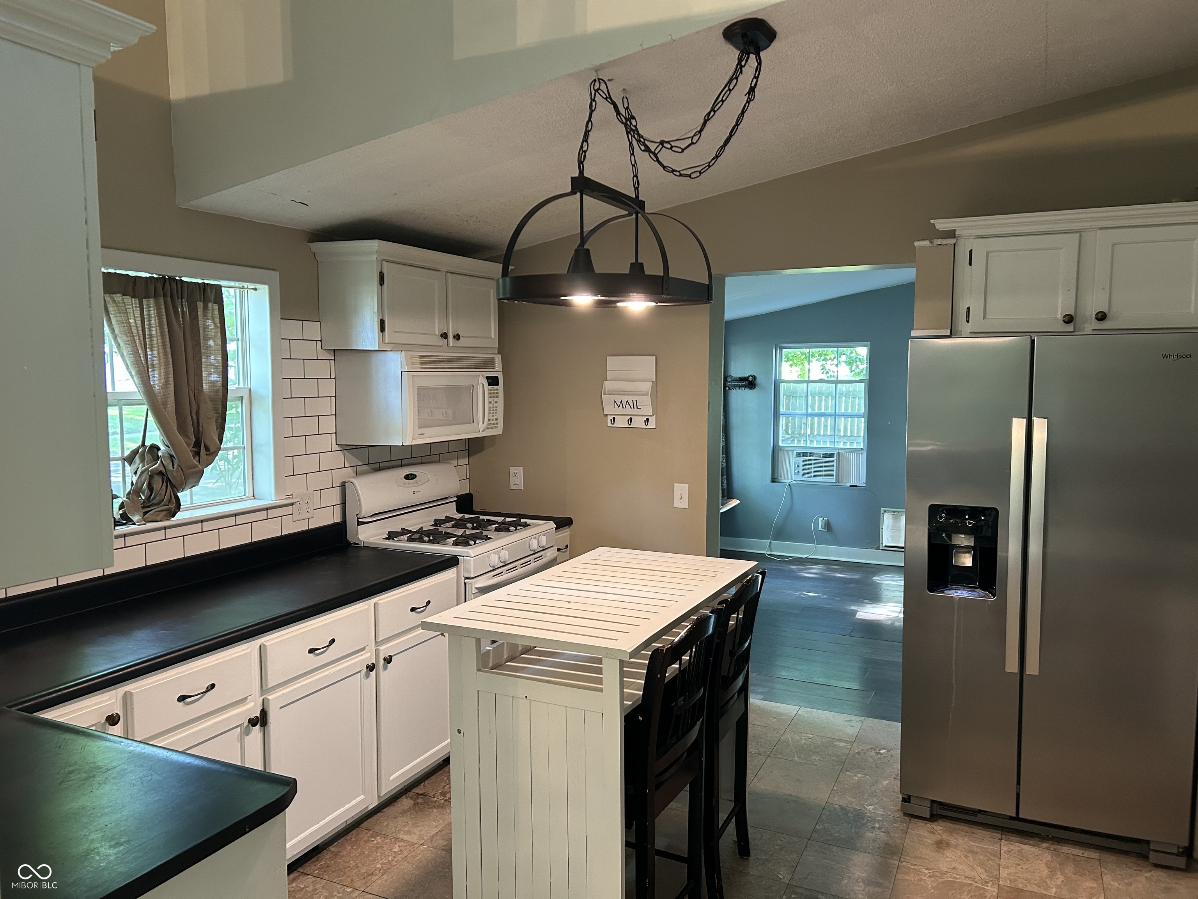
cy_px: 450
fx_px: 900
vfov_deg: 53.1
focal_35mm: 26
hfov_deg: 67.3
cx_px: 599
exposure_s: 1/60
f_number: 1.5
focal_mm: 5.7
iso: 200
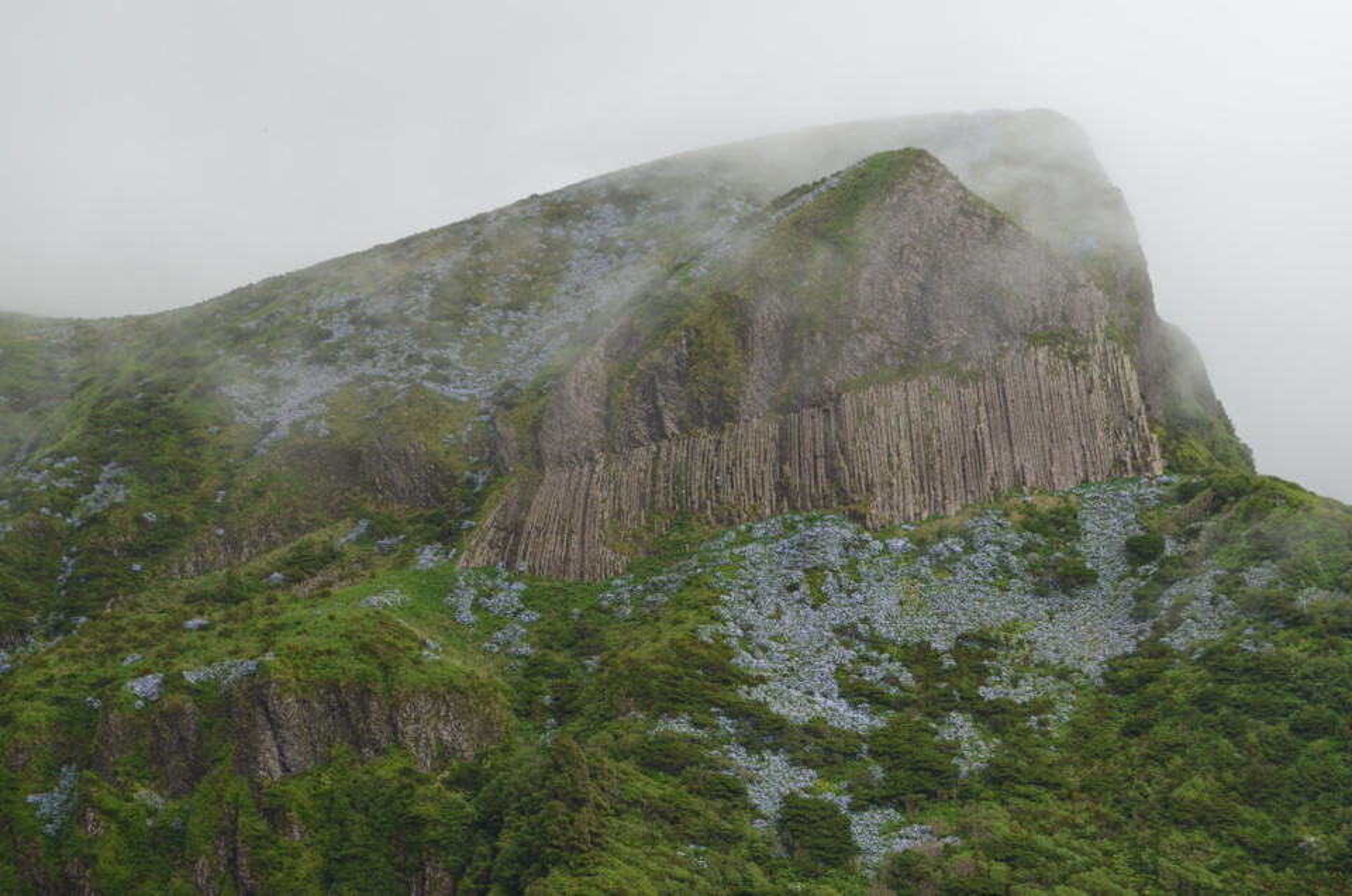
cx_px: 676
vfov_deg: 16.5
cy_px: 448
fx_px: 3092
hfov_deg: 24.7
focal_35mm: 82
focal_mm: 55
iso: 160
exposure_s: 1/250
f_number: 8
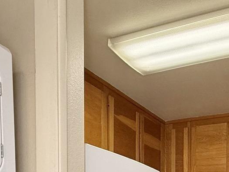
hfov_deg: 35.5
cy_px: 250
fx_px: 337
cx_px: 202
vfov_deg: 23.5
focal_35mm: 51
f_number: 2.2
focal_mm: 2.22
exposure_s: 1/120
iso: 320
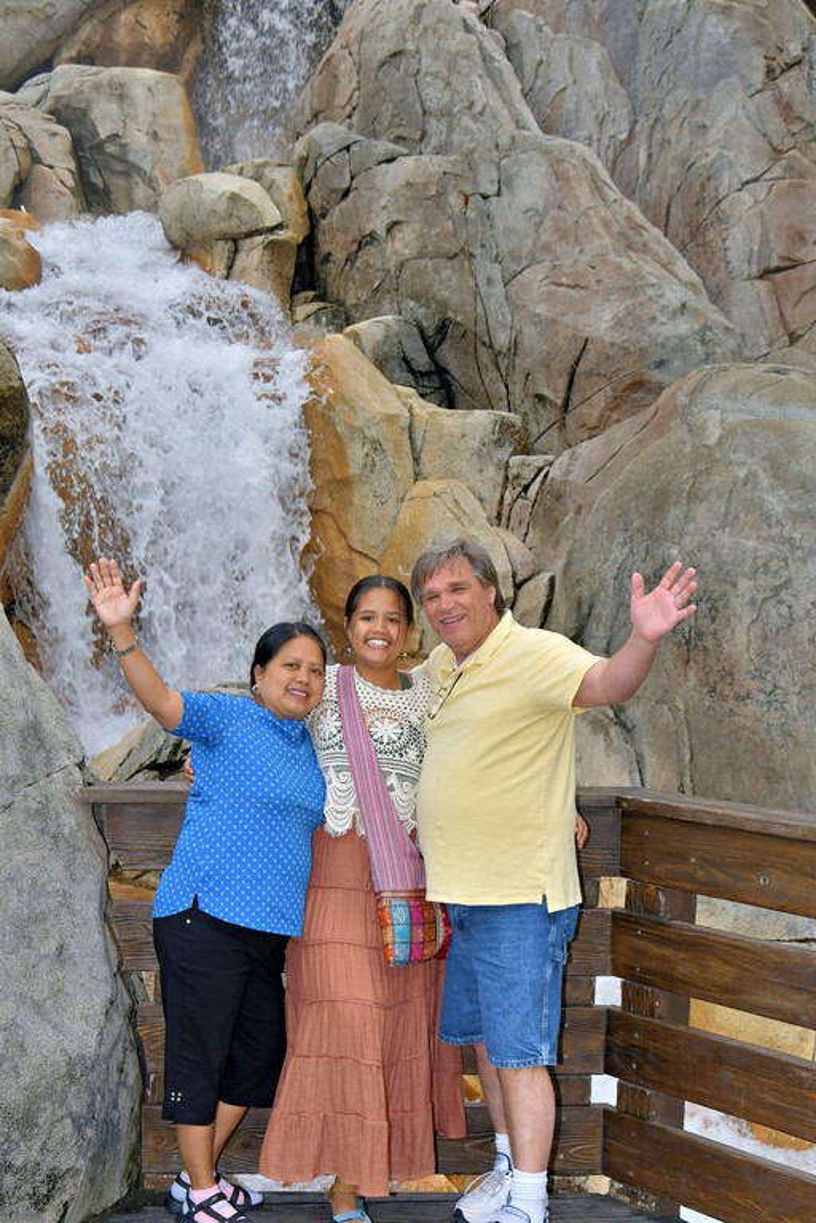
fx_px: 1734
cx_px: 408
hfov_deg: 26.5
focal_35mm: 51
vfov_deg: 38.9
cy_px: 612
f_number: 9
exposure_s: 1/250
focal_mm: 34
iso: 200
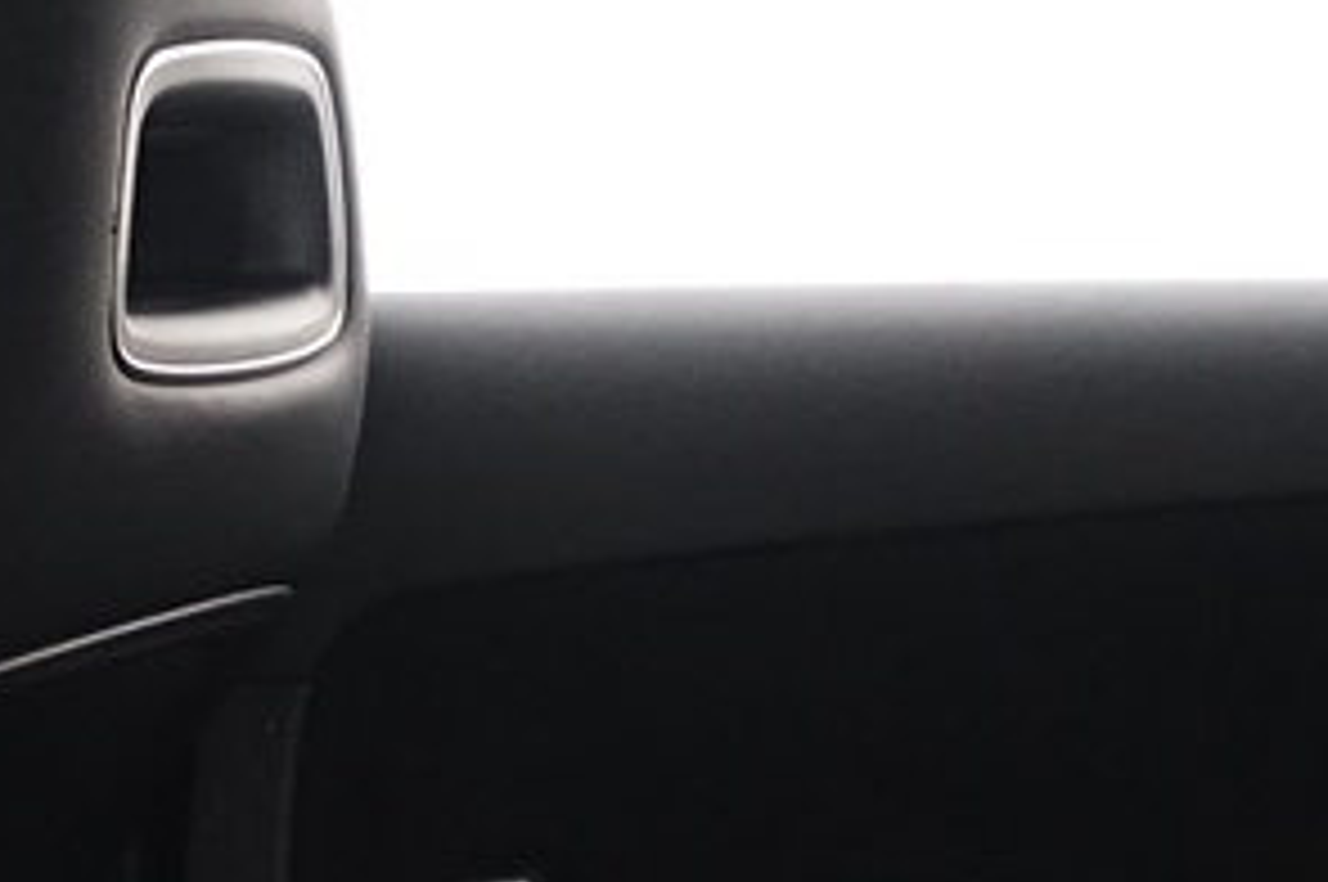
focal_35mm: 132
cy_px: 1156
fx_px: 4864
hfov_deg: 15.4
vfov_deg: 10.1
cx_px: 162
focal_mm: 8.8
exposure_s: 1/30
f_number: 2.5
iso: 1000
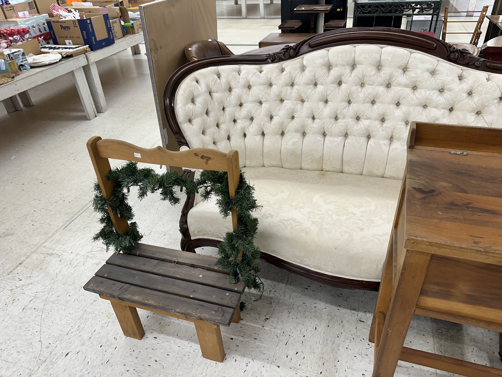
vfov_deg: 56.8
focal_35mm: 24
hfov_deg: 71.6
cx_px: 251
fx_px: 348
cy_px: 188
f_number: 1.78
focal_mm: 6.86
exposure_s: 1/120
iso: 100
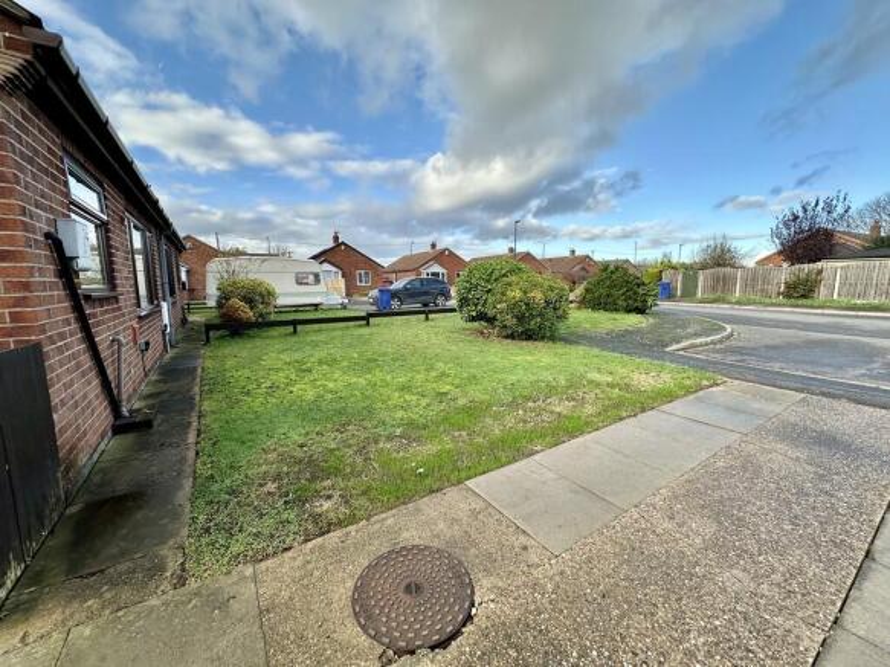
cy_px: 334
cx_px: 445
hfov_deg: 102.1
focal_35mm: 14
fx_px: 360
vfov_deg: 85.7
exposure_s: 1/600
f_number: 2.2
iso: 40
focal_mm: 2.22
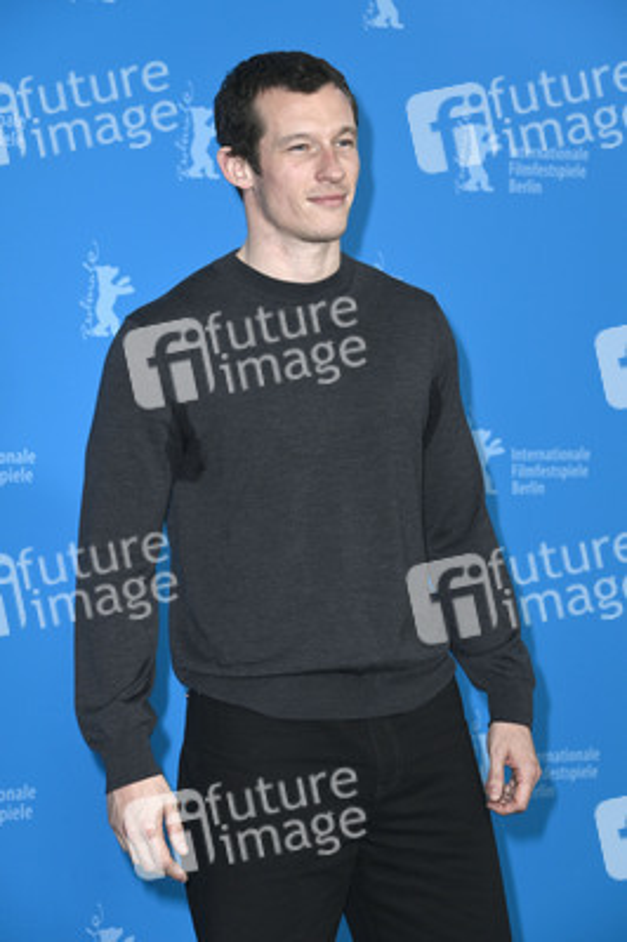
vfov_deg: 20.8
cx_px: 314
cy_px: 471
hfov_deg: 13.9
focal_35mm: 98
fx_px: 2564
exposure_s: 1/250
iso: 800
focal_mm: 98
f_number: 5.6
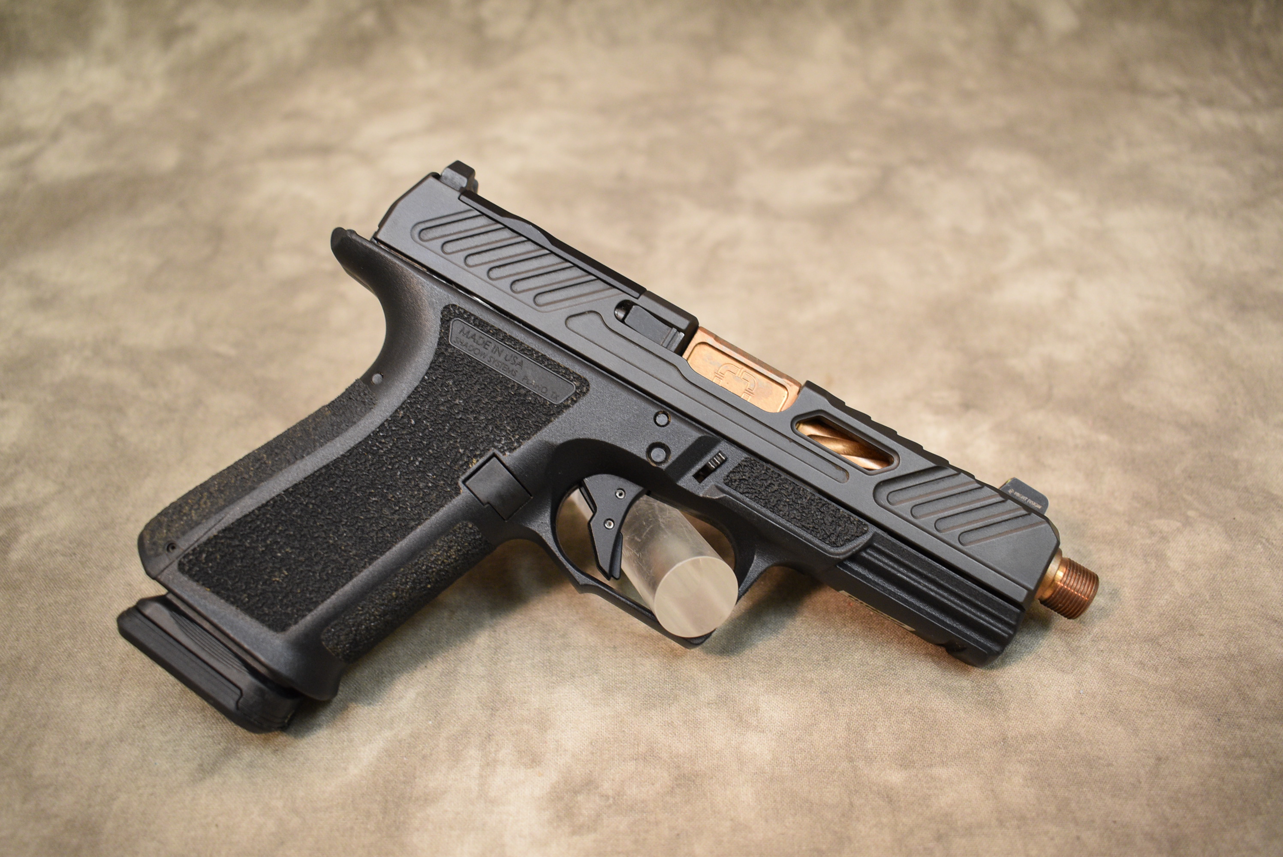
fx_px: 1177
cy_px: 428
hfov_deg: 57.2
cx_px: 642
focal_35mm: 33
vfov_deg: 40.0
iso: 1000
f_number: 4
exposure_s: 1/60
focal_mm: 22
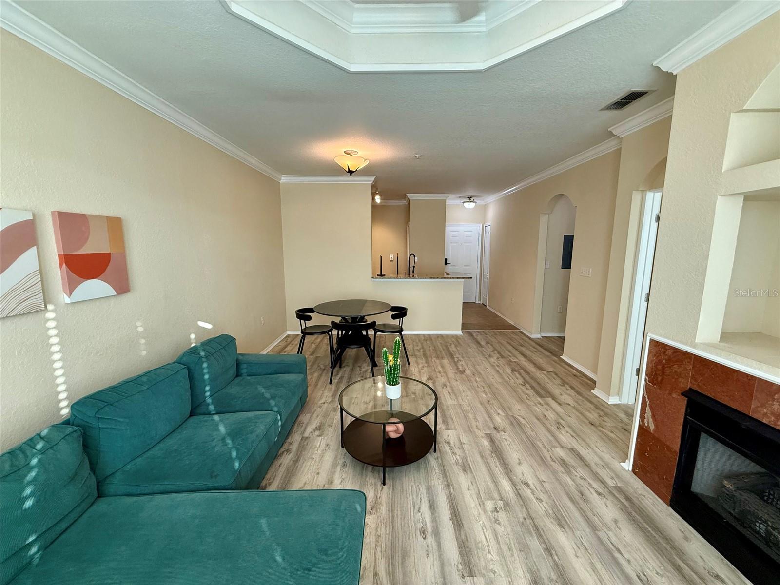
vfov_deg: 85.7
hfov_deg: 102.1
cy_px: 292
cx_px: 390
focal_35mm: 14
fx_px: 315
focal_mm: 2.22
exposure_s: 1/120
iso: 250
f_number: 2.2
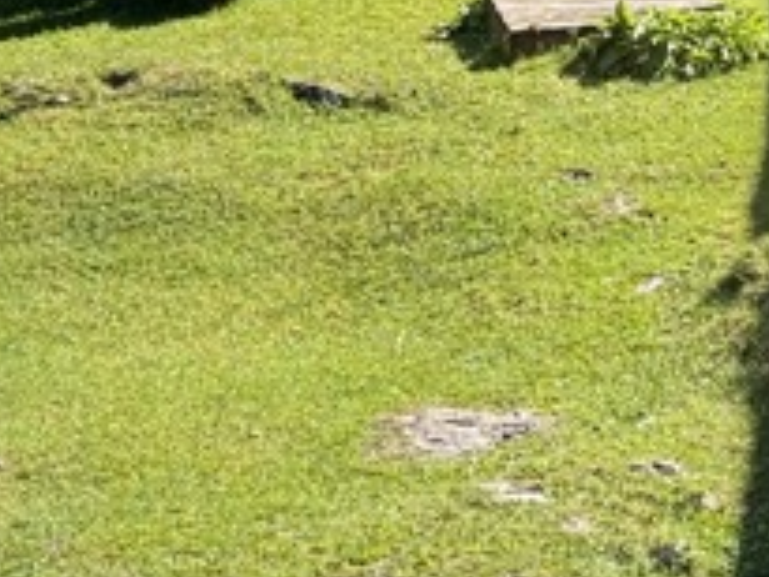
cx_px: 720
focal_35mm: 120
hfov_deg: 16.2
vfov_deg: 11.3
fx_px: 2667
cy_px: -547
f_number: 1.78
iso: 100
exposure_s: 1/1653
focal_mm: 6.76
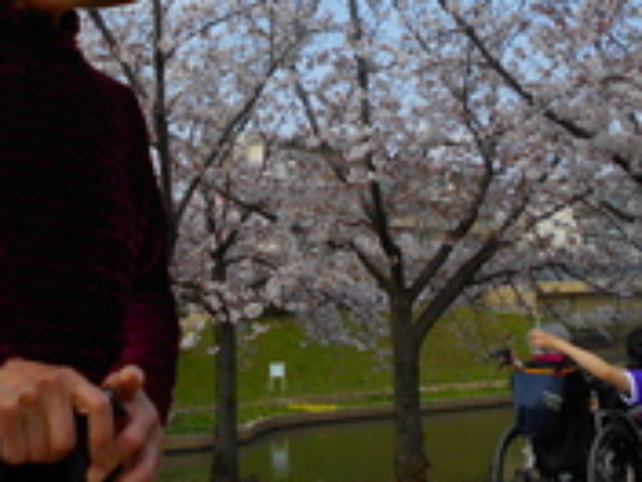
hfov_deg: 32.7
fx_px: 1094
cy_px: 26
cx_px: 306
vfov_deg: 24.0
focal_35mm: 59
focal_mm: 4.6
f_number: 3.2
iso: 80
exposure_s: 1/800
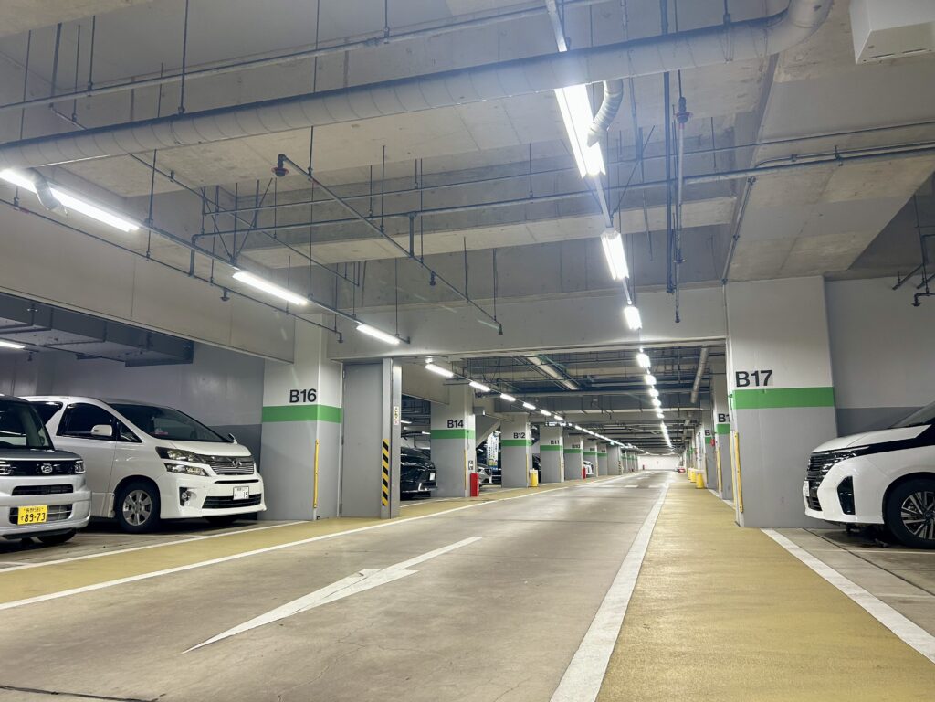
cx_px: 468
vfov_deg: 53.1
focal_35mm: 26
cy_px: 351
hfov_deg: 67.3
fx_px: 702
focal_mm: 5.7
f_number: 1.5
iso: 125
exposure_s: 1/75
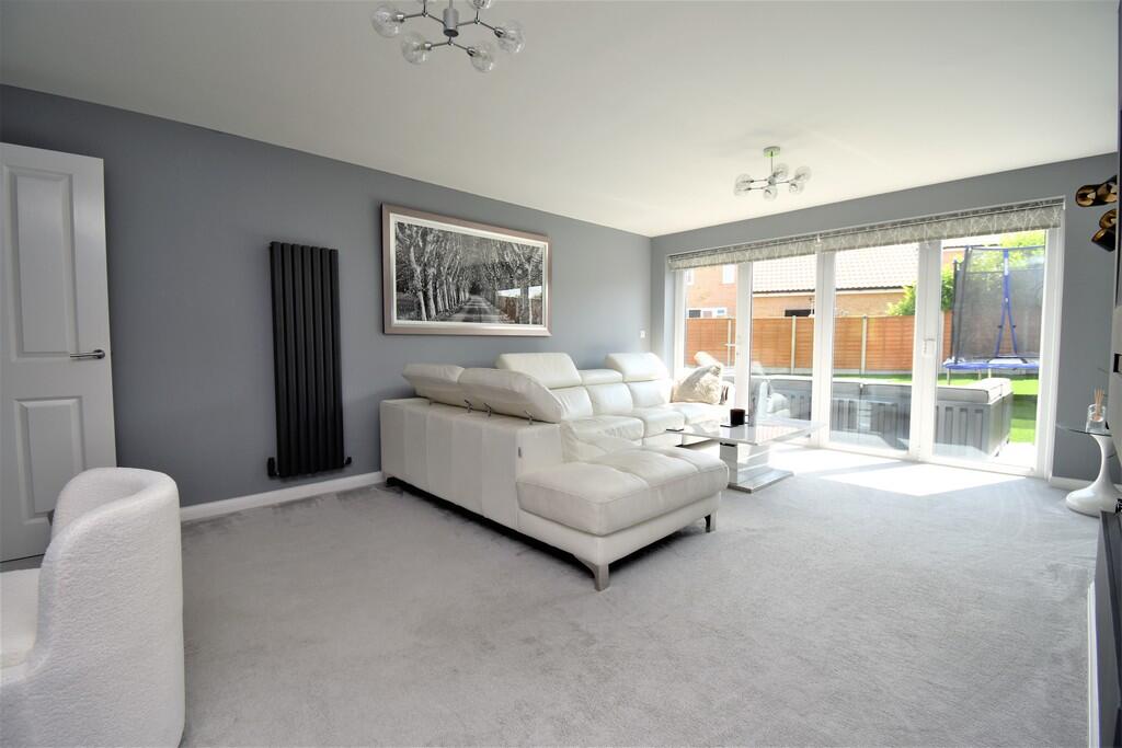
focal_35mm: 15
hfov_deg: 100.4
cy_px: 374
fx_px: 468
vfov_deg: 77.3
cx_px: 561
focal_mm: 10
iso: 110
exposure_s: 1/125
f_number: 5.6
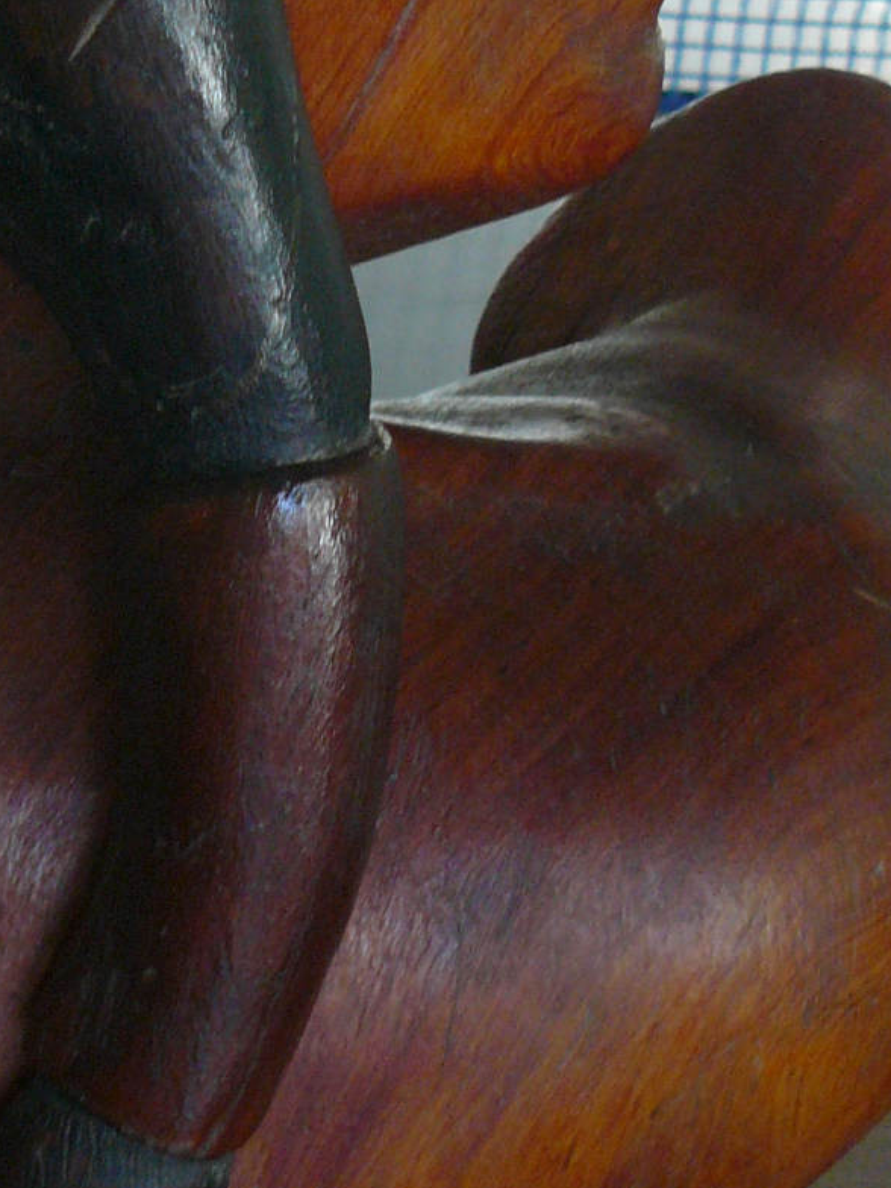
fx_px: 3226
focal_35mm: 94
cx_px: 153
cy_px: 144
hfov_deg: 15.6
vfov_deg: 20.5
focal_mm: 6
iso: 200
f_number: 2.8
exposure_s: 1/30
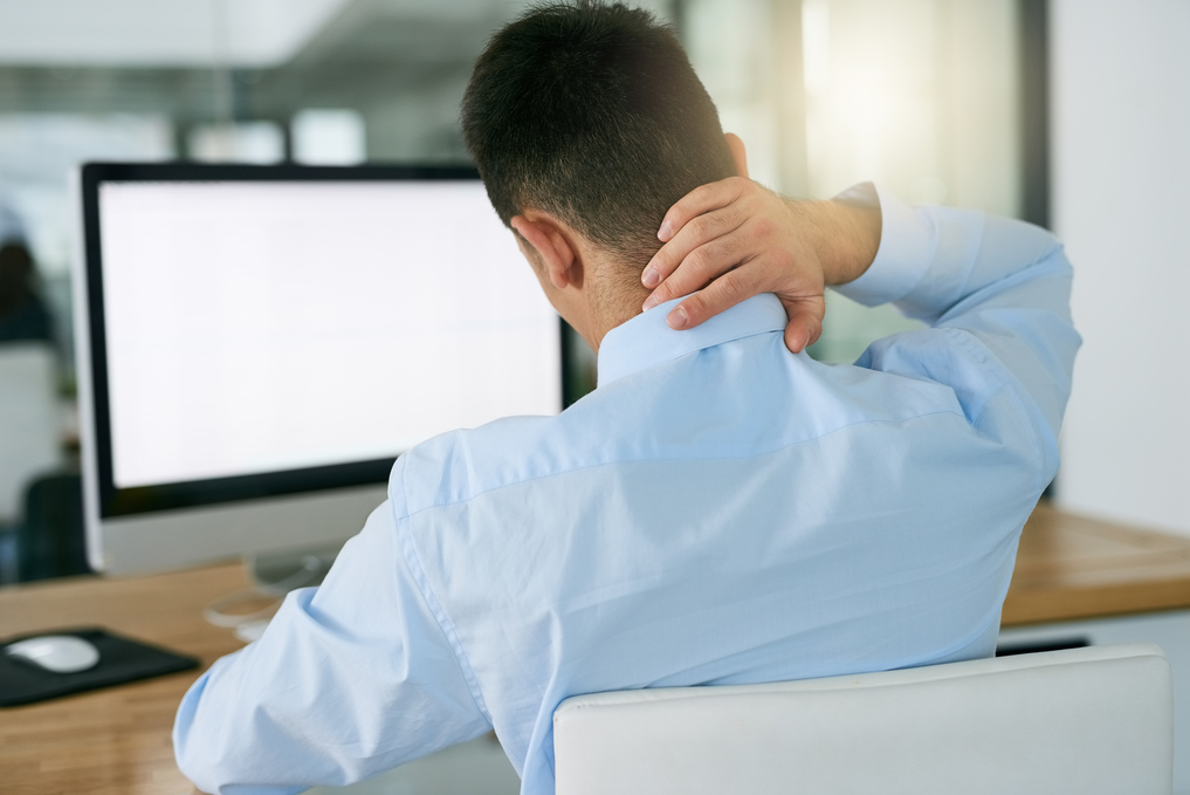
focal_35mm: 50
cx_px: 595
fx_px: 1653
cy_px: 398
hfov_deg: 39.6
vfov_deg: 27.0
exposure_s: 1/200
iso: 400
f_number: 2.2
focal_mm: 50
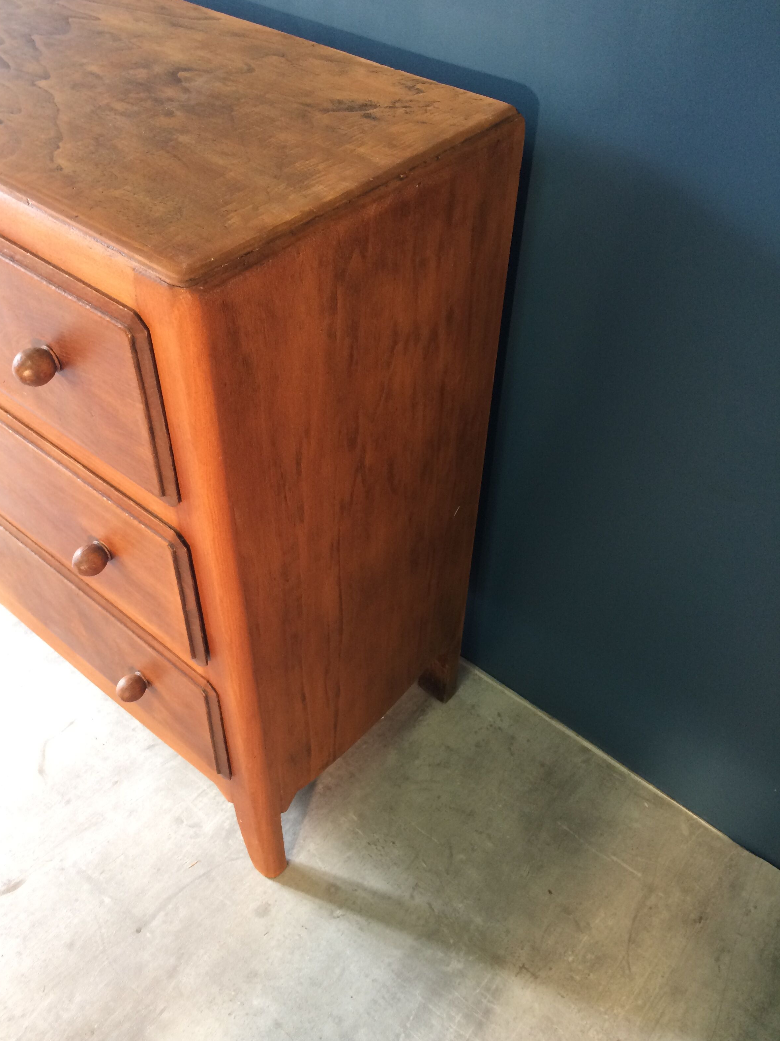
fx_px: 901
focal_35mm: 30
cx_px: 378
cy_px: 526
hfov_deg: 46.8
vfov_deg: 60.0
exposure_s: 1/33
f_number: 2.2
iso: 64
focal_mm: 4.15
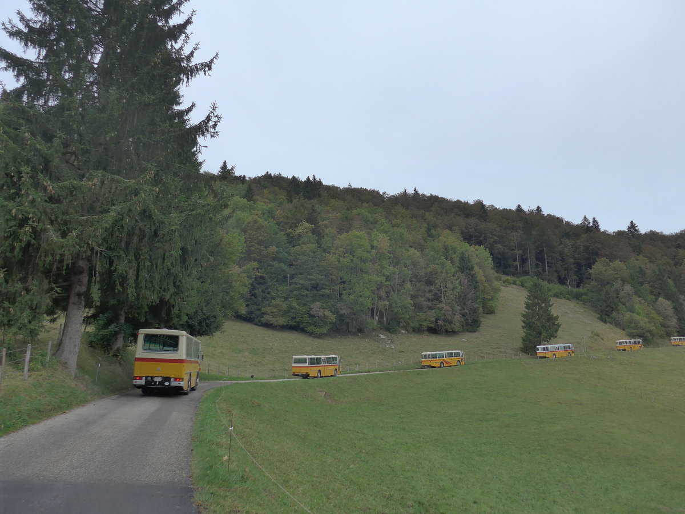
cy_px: 257
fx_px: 574
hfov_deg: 61.7
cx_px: 342
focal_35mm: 29
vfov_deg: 48.2
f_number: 2.5
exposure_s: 1/800
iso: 160
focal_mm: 6
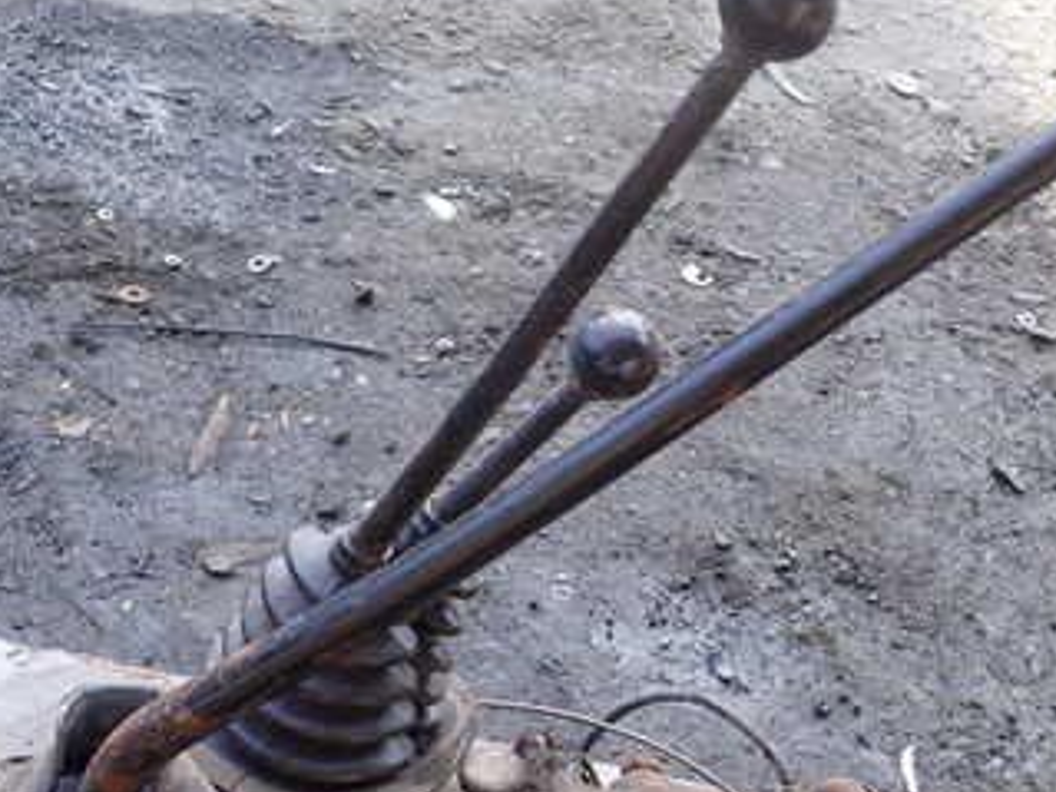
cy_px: 391
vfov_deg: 30.9
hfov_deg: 39.9
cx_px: 708
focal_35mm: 47
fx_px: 1433
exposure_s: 1/80
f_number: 2.8
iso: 100
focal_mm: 4.5
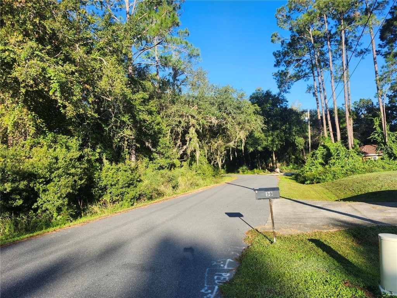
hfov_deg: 73.9
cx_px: 198
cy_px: 149
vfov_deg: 58.9
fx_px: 264
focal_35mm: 23
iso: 25
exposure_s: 1/604
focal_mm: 5.54
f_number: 1.8
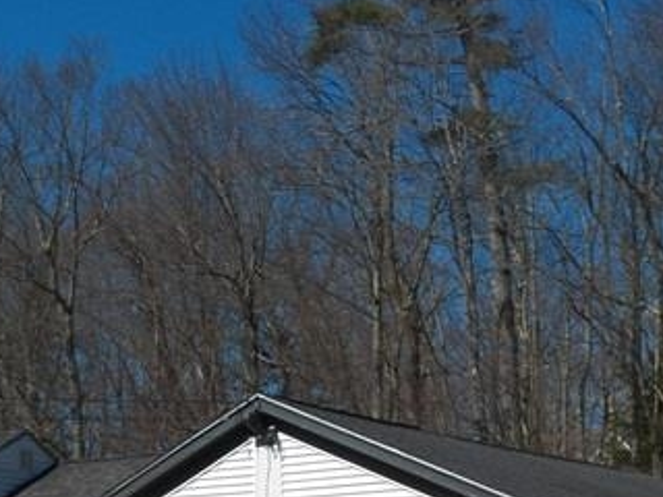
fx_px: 1915
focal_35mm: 100
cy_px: 553
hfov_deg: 19.4
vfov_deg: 14.4
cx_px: 102
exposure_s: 1/1250
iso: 125
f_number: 5
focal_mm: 7.1
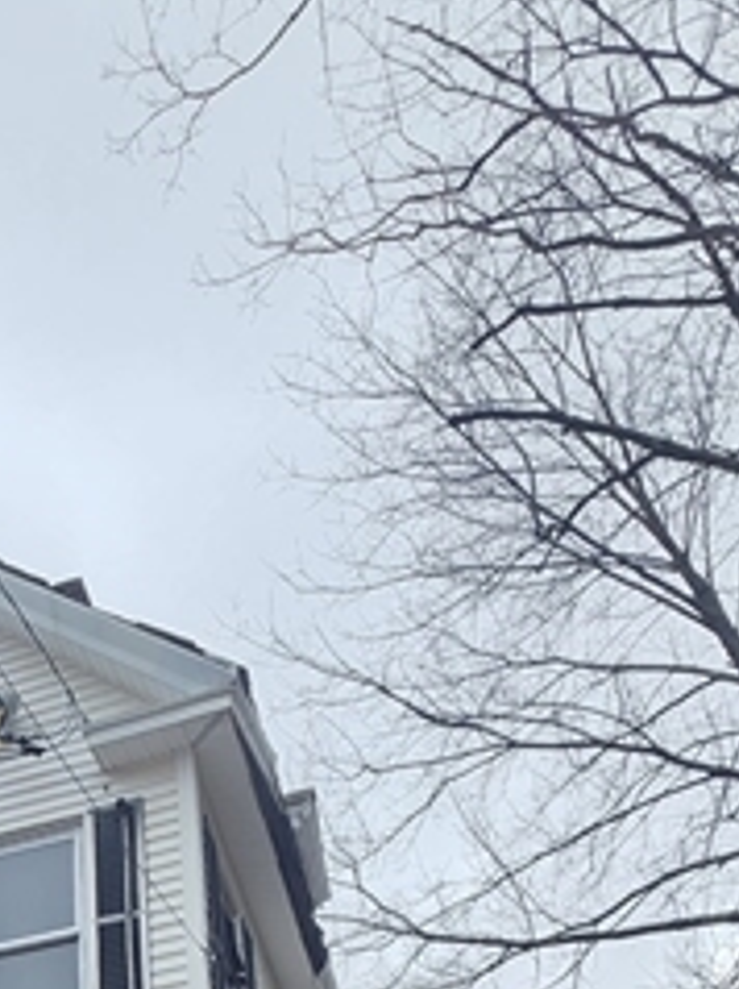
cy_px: 1180
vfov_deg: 35.5
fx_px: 1198
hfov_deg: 30.0
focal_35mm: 42
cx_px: -116
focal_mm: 2.2
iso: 40
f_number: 1.9
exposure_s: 1/697
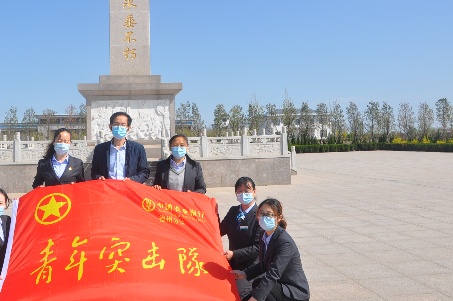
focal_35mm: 38
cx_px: 172
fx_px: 478
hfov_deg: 50.3
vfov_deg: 34.5
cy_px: 92
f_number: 10
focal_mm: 18
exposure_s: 1/400
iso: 200
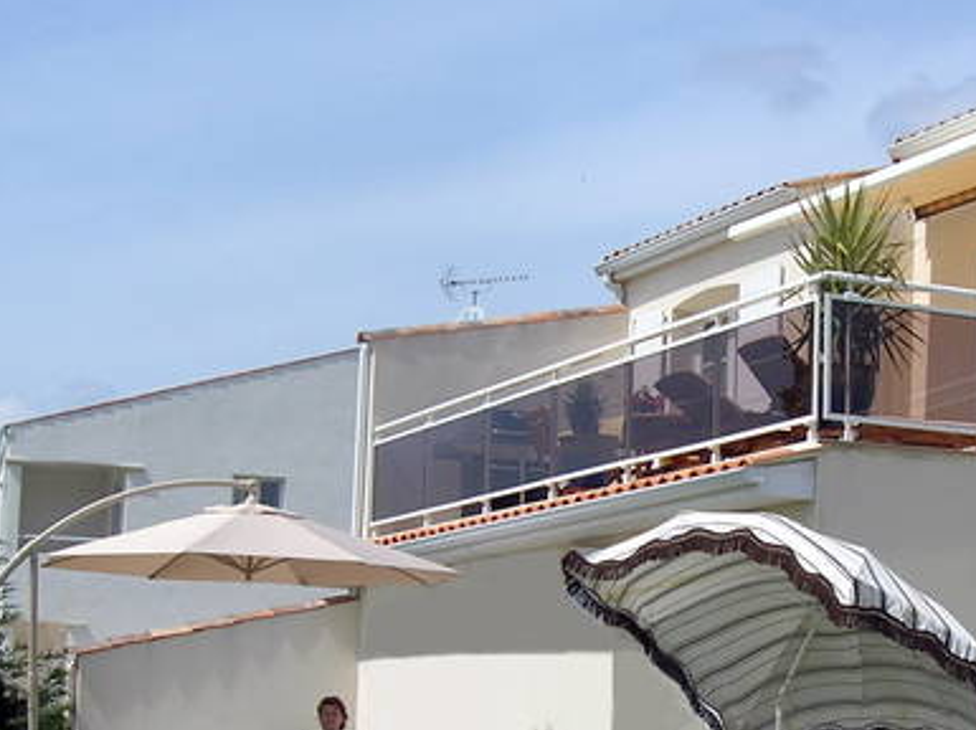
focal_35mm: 78
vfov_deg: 18.7
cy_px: 548
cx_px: 748
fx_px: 2197
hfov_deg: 24.7
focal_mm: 6.4
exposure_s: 1/552
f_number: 5
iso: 50
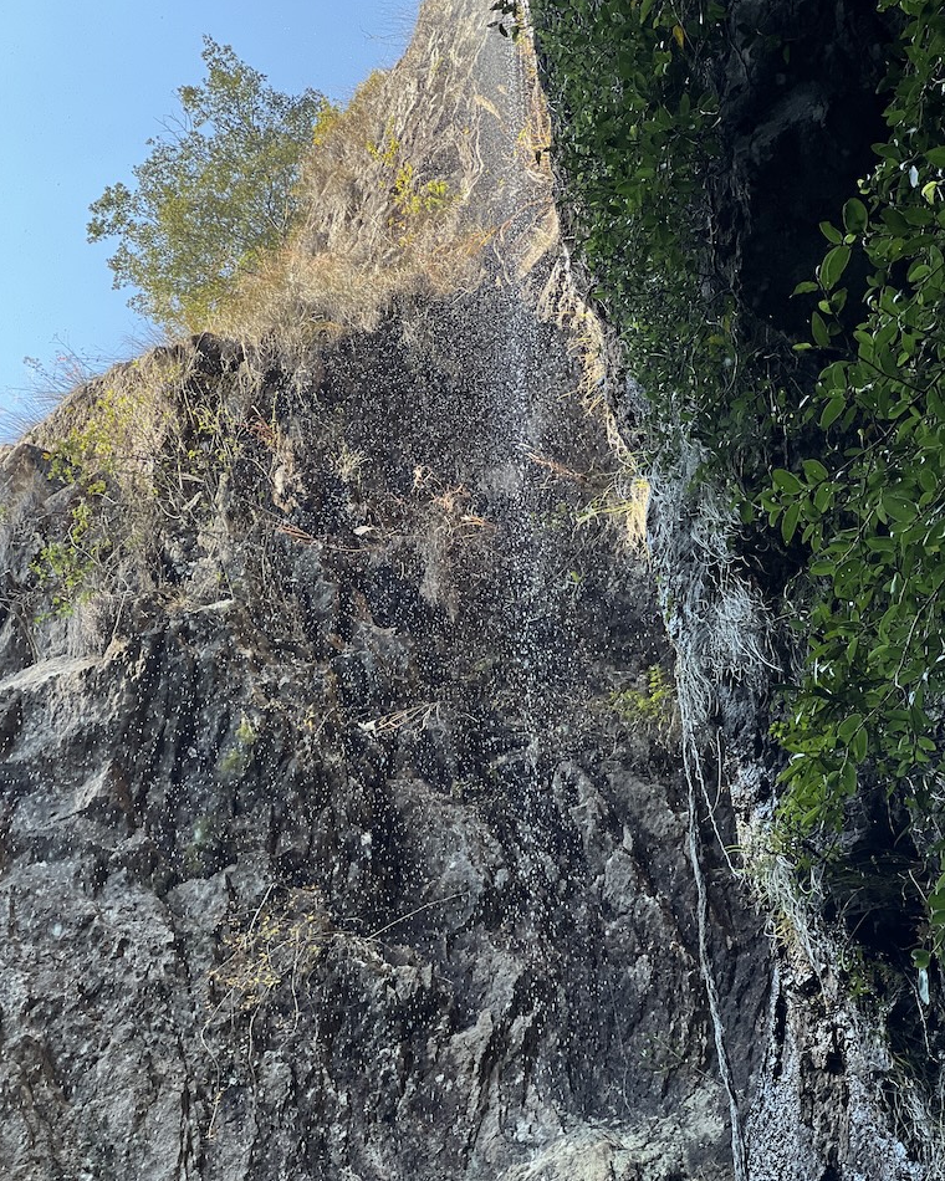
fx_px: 2832
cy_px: 592
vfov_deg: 23.6
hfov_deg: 18.9
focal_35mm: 81
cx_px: 471
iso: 40
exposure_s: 1/121
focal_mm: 9
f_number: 2.8
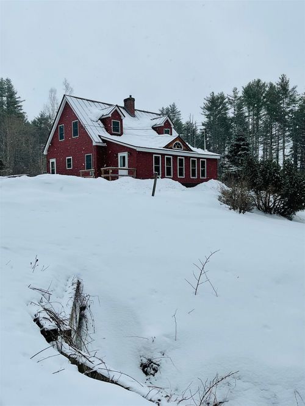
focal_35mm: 29
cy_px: 203
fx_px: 341
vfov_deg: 61.7
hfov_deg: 48.2
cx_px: 152
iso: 16
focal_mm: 3
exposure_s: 1/691
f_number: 1.8
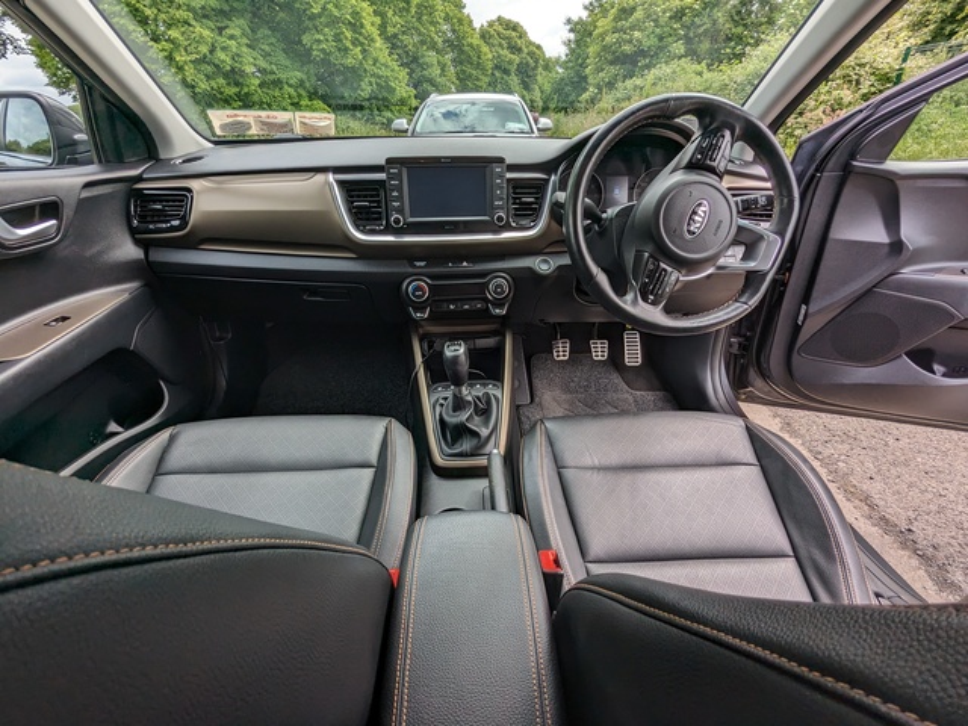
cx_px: 484
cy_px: 363
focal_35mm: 16
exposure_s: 1/446
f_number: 2.2
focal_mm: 2.35
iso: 44
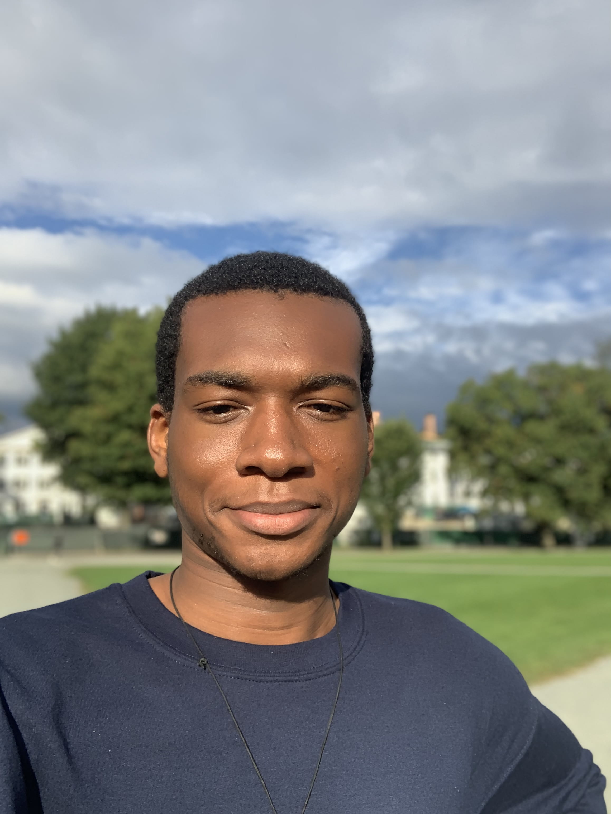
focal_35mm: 32
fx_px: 753
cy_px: 407
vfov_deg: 56.8
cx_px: 306
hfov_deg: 44.2
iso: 16
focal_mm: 2.87
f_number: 2.2
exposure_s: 1/806
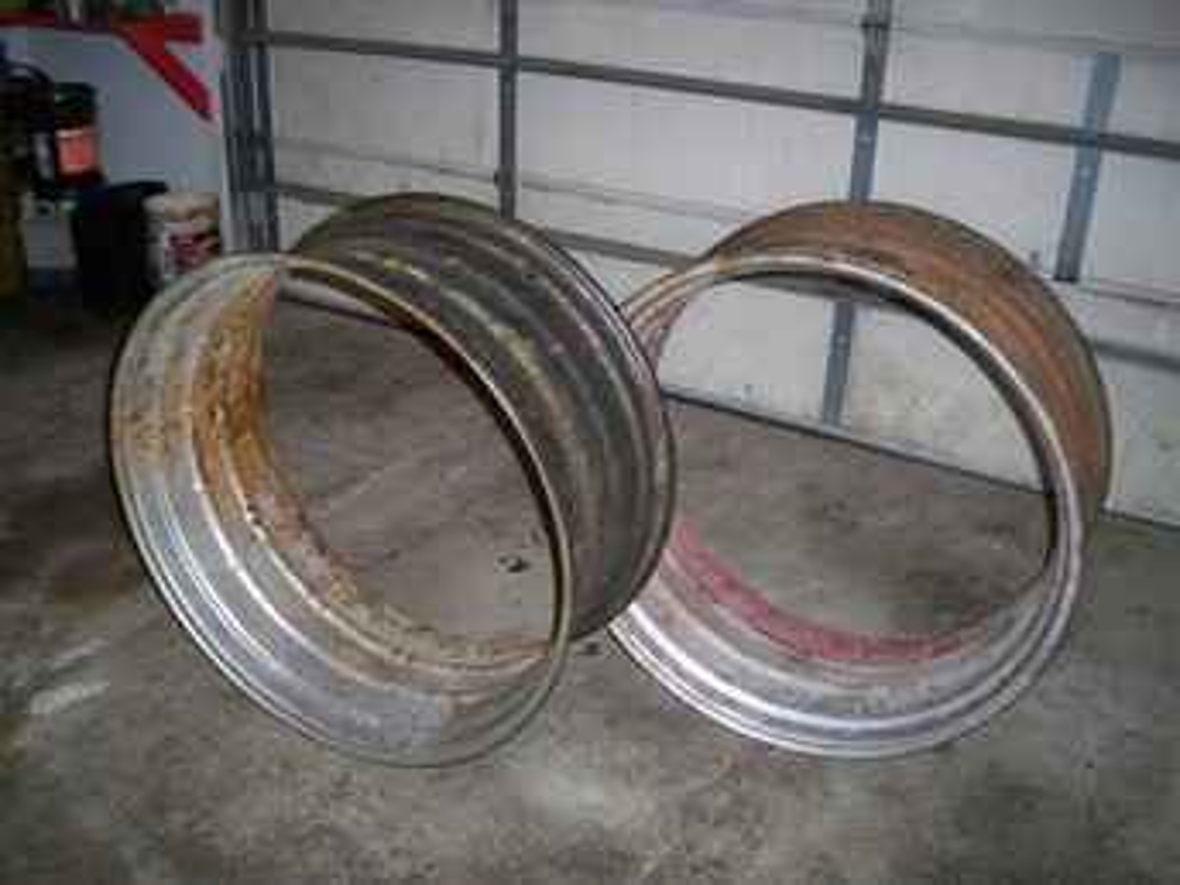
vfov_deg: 40.7
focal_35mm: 35
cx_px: 590
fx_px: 1193
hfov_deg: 52.6
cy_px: 442
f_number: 3.1
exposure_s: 1/60
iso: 400
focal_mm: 6.3
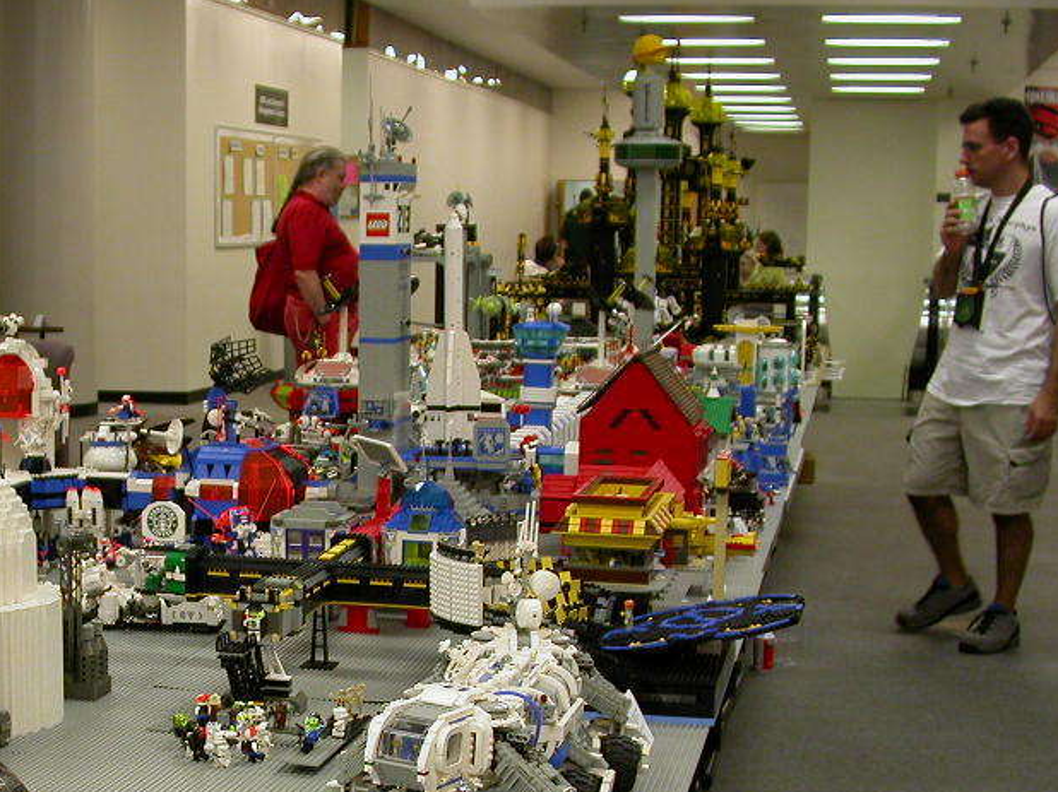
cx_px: 216
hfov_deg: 30.0
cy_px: 640
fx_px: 1925
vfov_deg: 22.9
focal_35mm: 63
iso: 100
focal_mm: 7.85
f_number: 2.6
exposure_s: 1/36.3
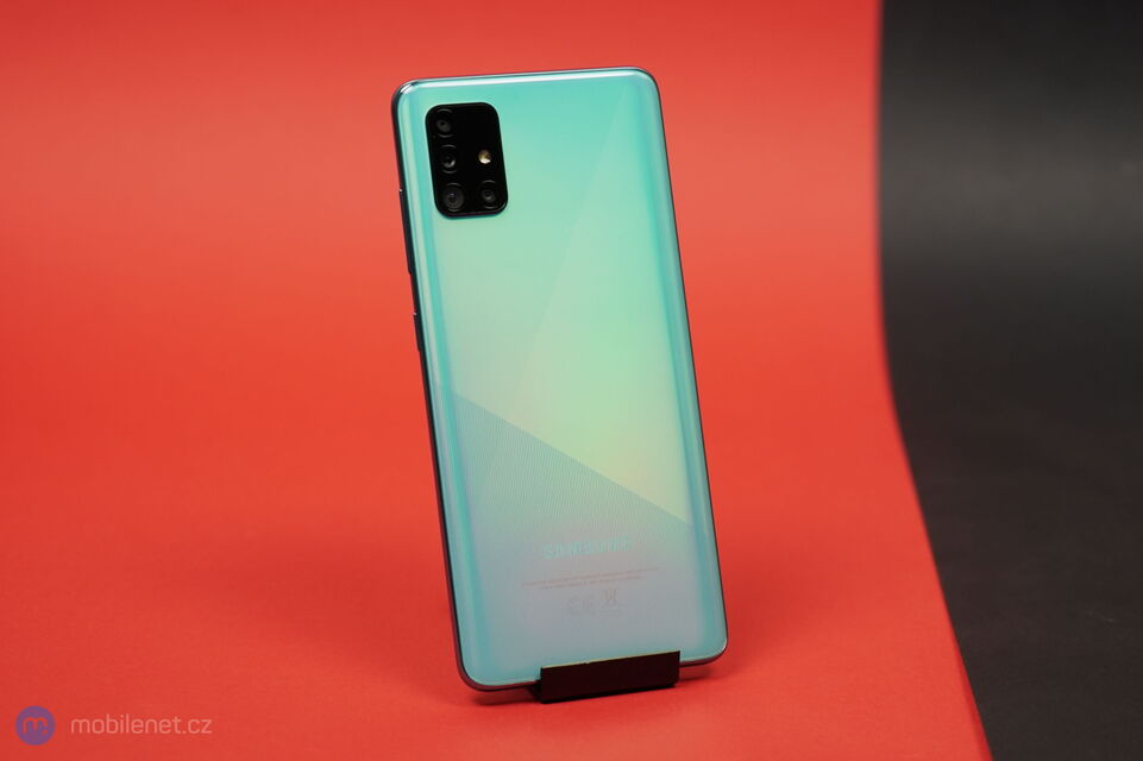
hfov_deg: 28.9
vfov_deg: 19.4
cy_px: 380
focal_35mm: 70
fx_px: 2222
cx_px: 572
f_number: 4
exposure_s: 1/125
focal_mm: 70
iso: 400
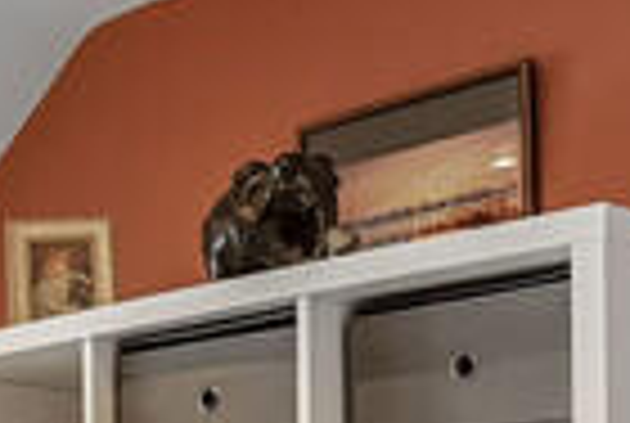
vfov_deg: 12.7
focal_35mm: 102
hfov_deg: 18.3
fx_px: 1789
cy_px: 659
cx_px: -238
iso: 400
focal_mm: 14
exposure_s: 1/2
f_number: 8
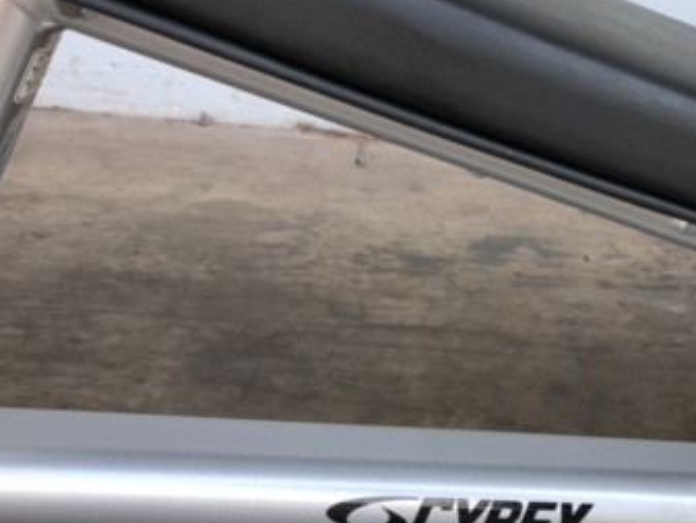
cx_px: 562
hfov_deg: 33.8
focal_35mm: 55
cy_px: 155
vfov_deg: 26.4
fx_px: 1106
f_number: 1.8
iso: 20
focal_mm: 3.99
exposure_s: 1/159
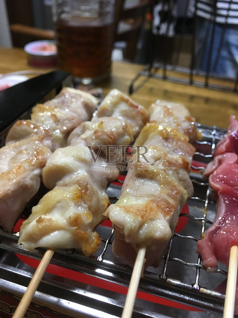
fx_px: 266
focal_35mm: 29
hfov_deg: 48.2
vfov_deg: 61.7
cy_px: 159
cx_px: 119
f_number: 2.2
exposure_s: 1/30
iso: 125
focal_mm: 4.15
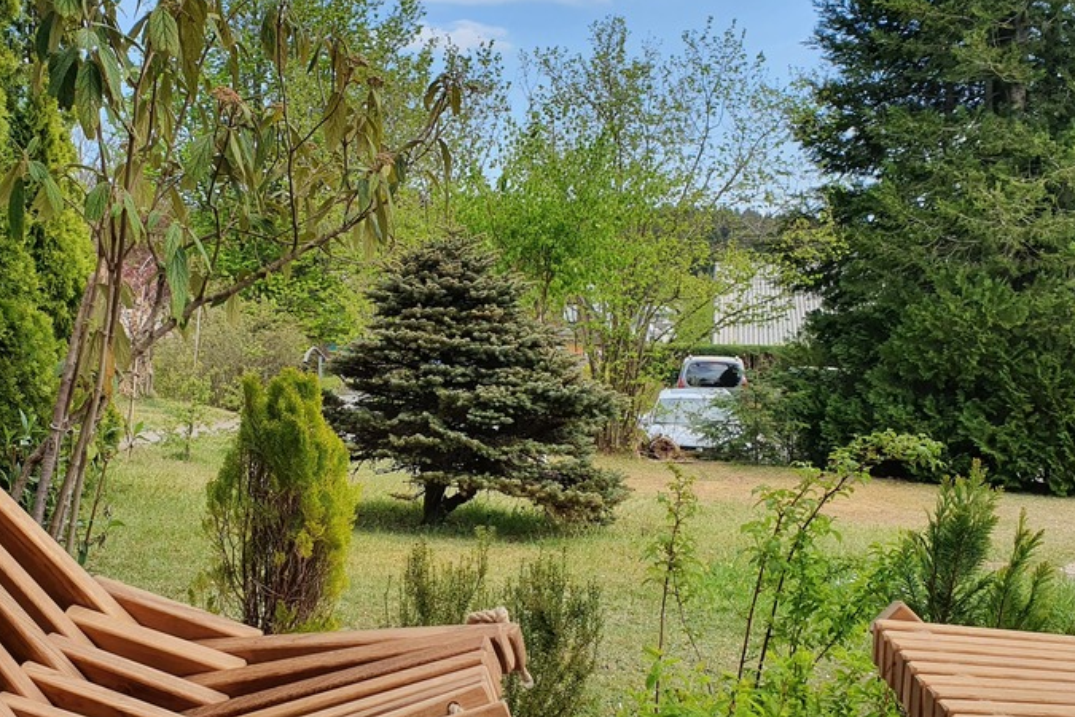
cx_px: 405
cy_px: 389
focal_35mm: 41
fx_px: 1224
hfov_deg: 47.0
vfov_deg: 32.6
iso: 50
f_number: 2.4
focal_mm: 4.32
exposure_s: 1/996
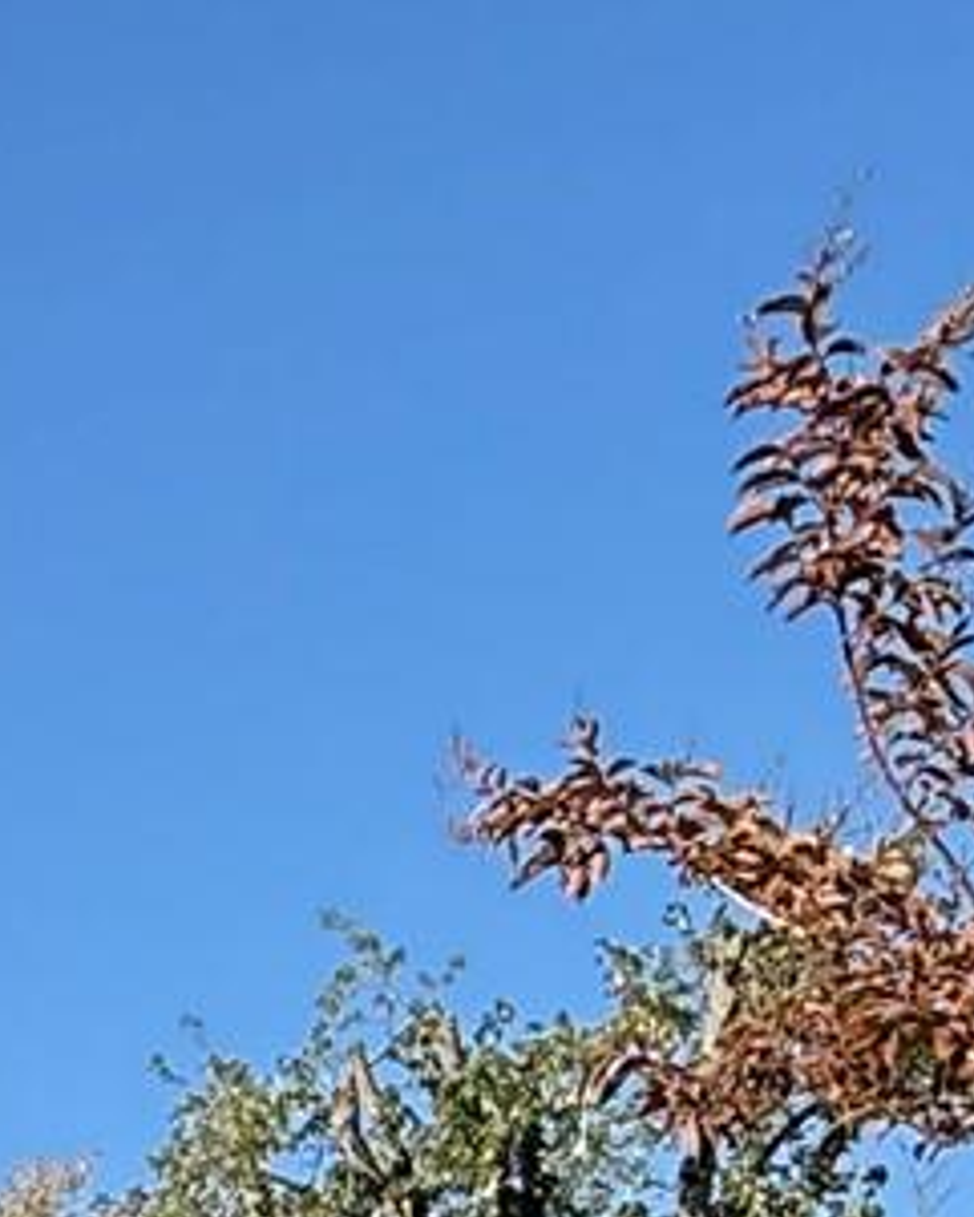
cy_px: 2159
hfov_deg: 13.8
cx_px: -1022
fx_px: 3349
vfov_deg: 17.1
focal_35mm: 93
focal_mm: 2.22
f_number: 2.2
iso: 64
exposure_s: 1/1235
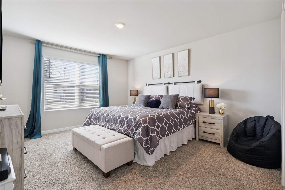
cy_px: 95
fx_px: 127
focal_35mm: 16
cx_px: 142
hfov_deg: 96.7
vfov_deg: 73.7
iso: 400
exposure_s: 1/15
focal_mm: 16
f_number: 9
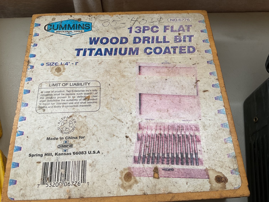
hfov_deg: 61.7
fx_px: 225
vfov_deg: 48.2
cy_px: 101
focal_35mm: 29
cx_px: 134
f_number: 1.8
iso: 16
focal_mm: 3
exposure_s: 1/186
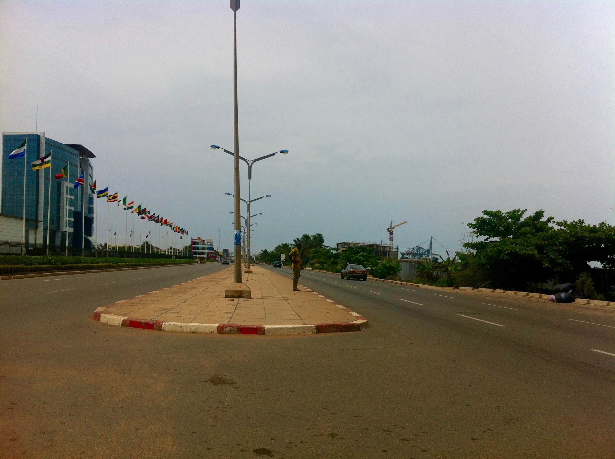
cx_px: 308
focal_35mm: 35
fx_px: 621
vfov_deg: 40.6
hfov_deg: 52.7
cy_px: 230
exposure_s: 1/3016
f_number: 2.8
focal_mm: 3.85
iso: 80
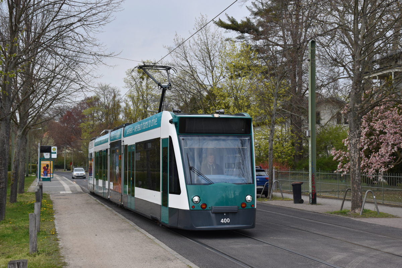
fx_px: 569
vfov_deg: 26.5
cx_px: 201
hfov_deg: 38.9
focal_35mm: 51
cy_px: 134
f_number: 5.6
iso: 250
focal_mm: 34
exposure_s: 1/640
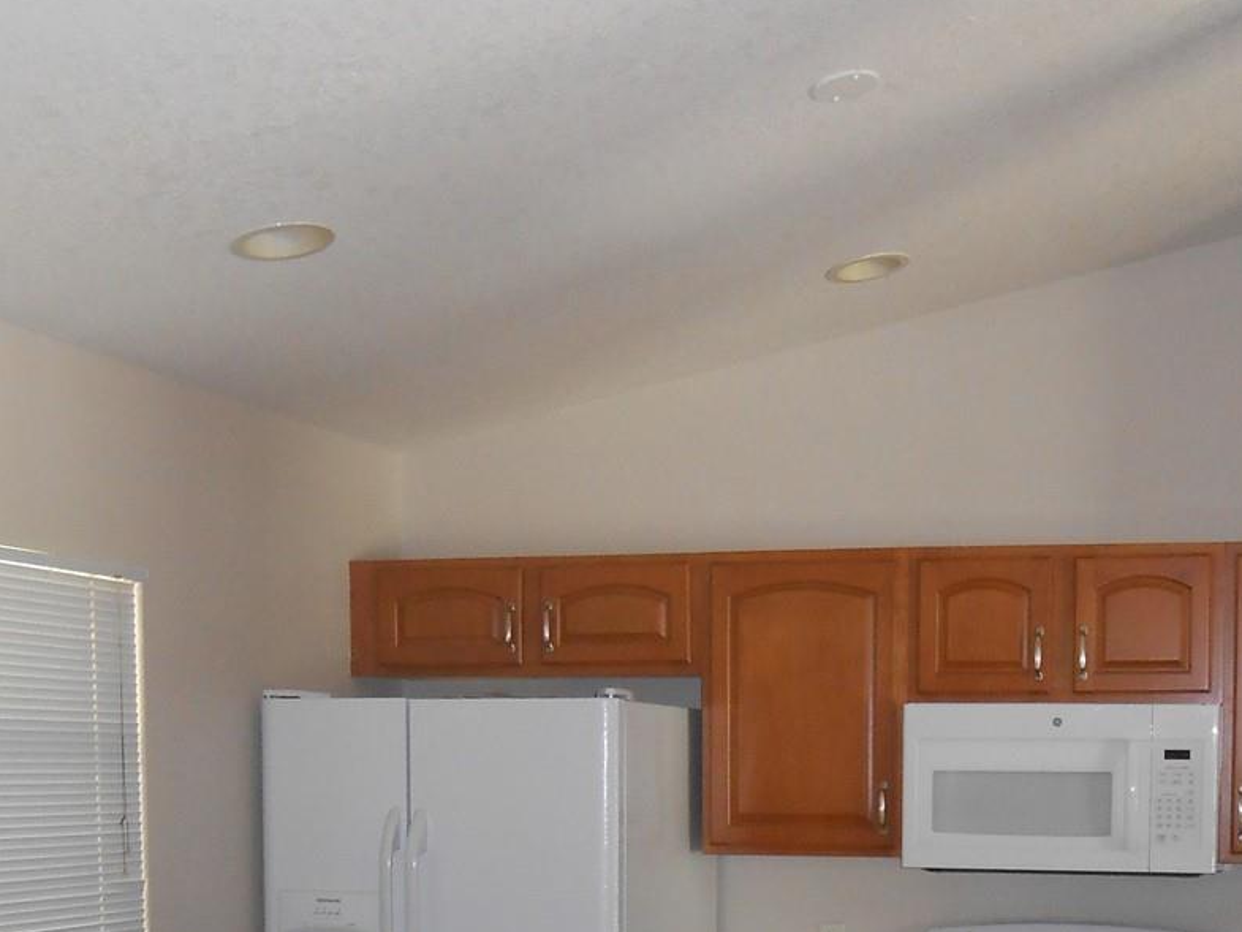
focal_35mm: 53
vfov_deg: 26.1
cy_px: 938
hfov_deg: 35.8
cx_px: 832
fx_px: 1902
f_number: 3.5
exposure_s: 1/25
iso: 250
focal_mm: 4.6
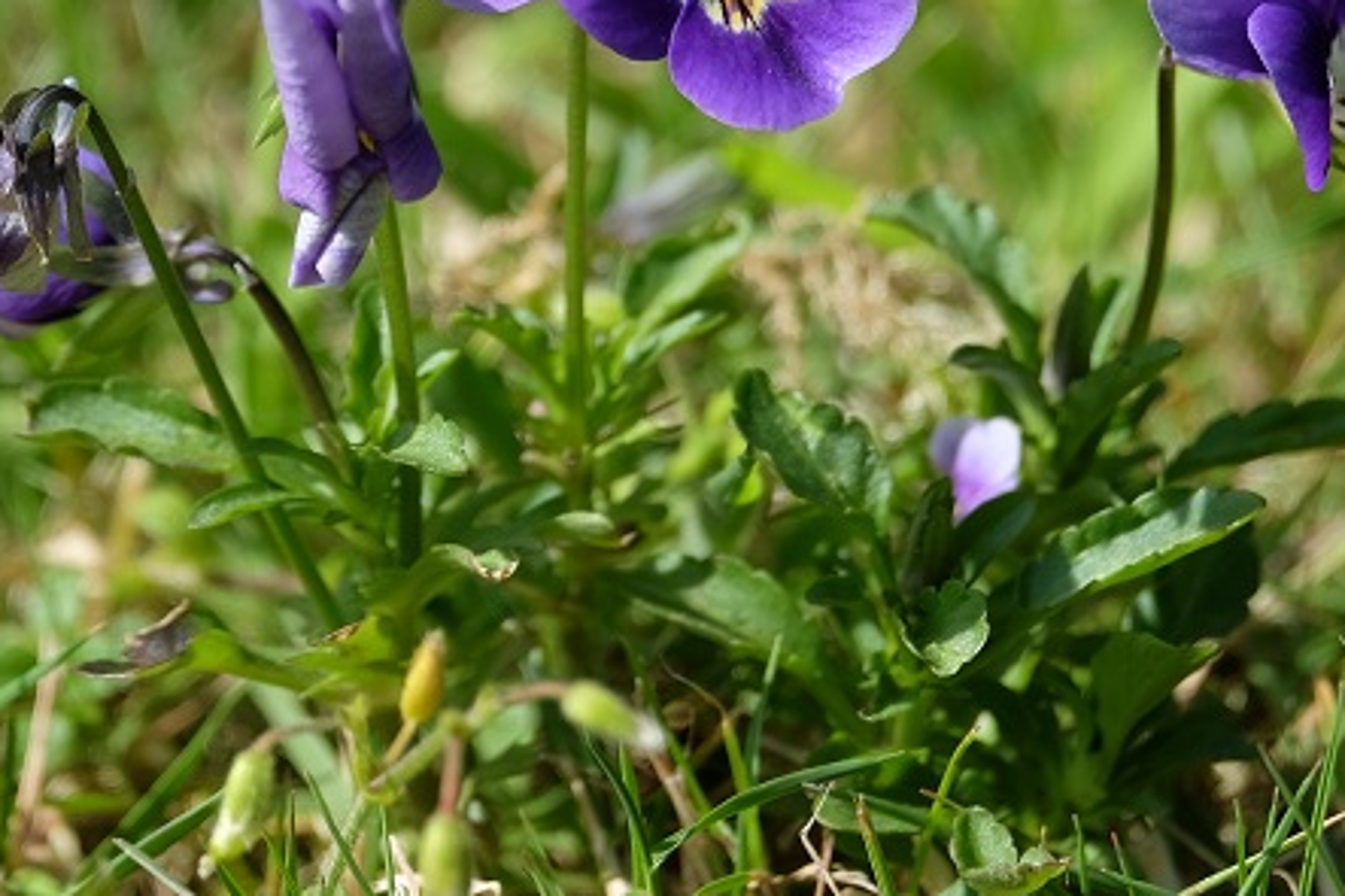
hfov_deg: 3.0
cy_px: -64
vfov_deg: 2.0
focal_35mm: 693
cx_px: 704
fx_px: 25880
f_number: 4.8
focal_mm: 200
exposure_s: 1/800
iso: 200
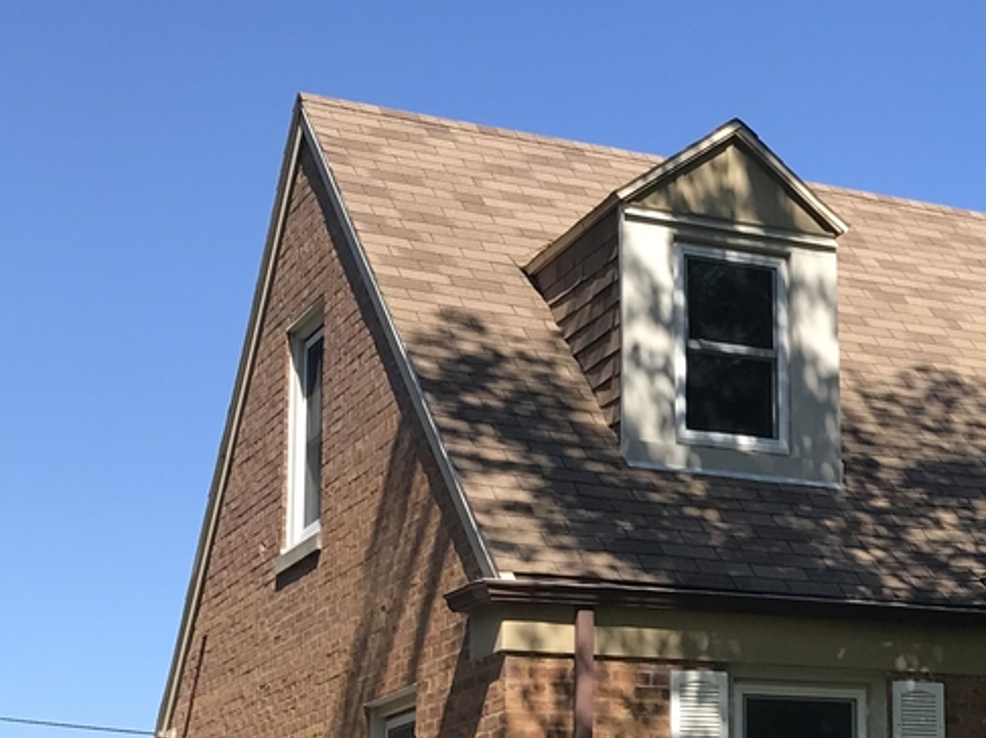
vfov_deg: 17.5
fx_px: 2363
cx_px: 1025
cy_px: 659
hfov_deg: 22.5
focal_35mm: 83
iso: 20
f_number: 1.8
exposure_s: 1/1368
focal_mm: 3.99
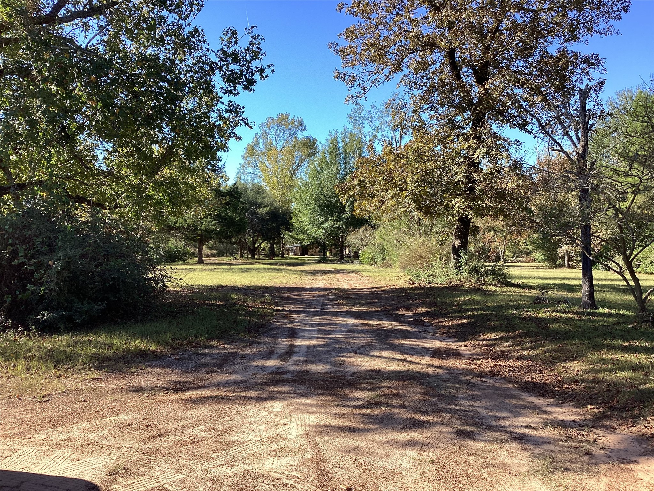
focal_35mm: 31
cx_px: 327
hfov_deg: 58.4
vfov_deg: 45.4
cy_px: 246
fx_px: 586
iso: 25
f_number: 2.4
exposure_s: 1/445
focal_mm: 3.3
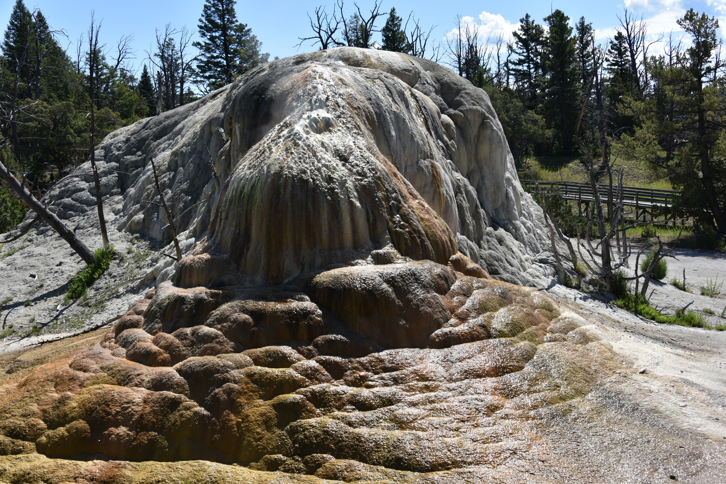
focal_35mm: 44
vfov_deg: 30.5
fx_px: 887
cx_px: 363
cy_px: 242
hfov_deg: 44.5
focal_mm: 44
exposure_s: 1/320
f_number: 9
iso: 100
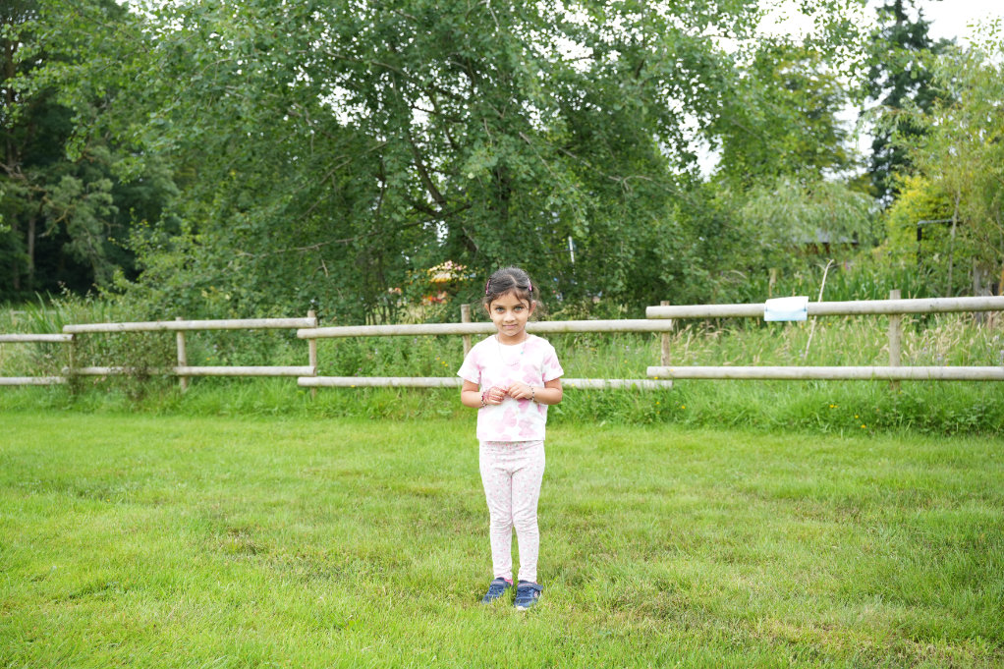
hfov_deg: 58.7
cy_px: 334
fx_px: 892
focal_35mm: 32
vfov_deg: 41.1
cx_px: 502
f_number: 3.5
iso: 500
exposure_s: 1/500
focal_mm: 32
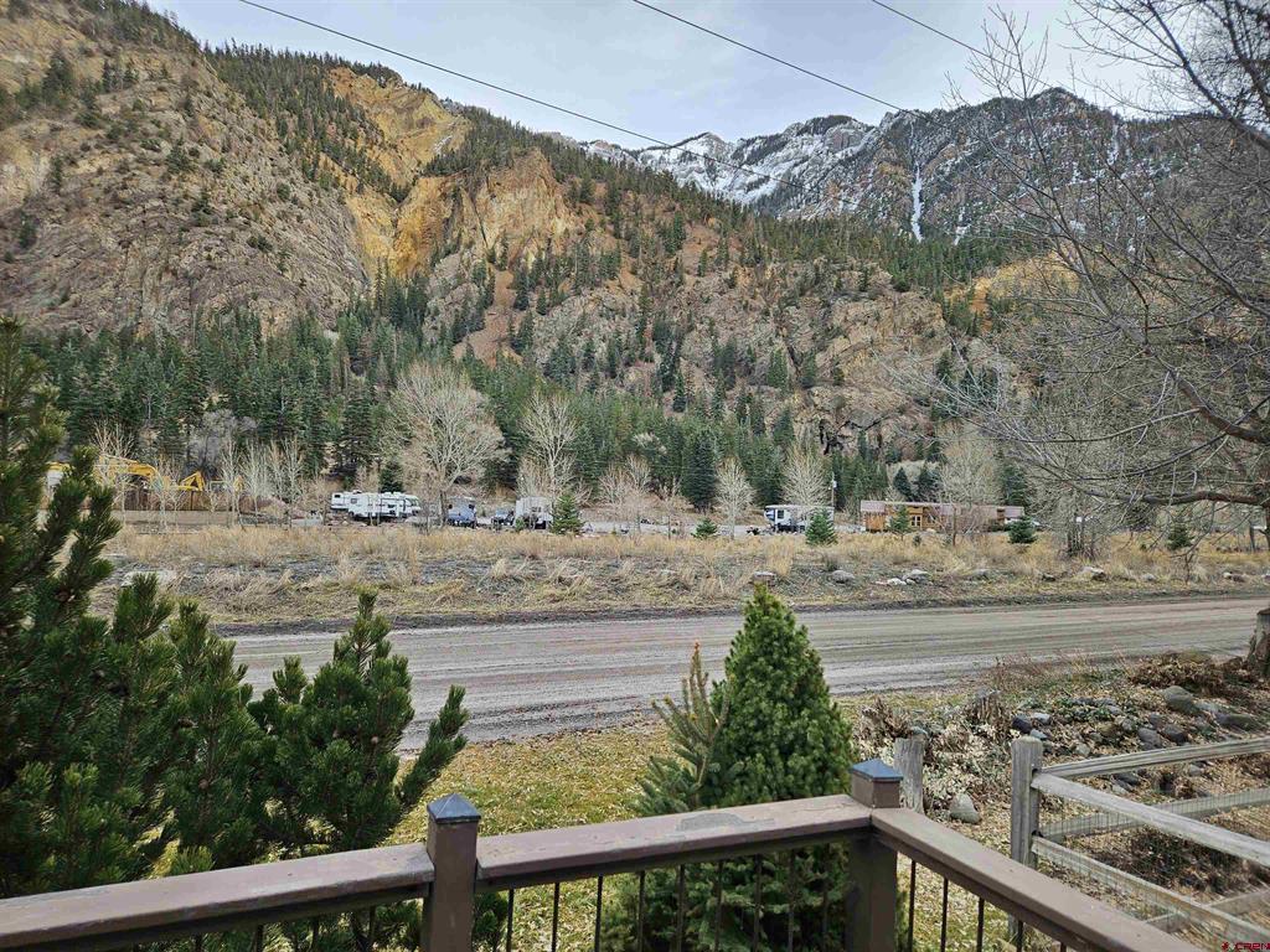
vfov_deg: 58.9
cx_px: 635
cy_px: 476
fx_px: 844
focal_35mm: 23
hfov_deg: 73.9
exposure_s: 1/403
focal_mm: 5.4
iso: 25
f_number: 1.8
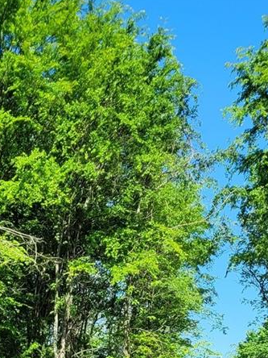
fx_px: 929
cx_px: -9
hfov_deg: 16.0
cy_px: 407
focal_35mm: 90
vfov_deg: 20.6
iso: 40
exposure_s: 1/1242
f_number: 1.8
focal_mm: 5.4
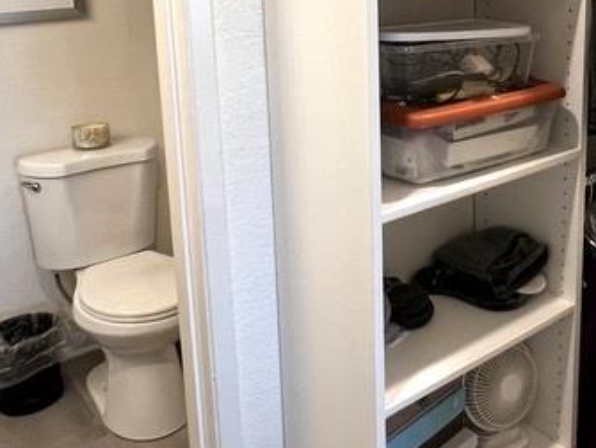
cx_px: 294
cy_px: 120
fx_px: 534
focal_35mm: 31
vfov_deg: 44.2
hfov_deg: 58.3
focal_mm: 1.57
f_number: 1.8
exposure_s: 1/60
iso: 125
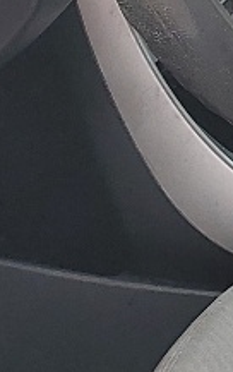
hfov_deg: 6.4
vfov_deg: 10.3
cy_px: 240
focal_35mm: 203
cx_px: 396
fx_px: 2058
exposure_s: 1/182
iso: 50
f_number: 1.5
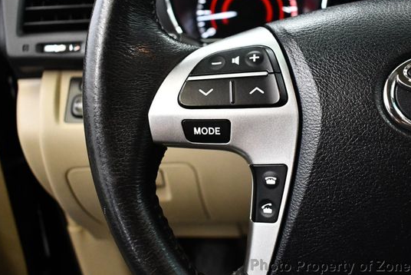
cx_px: 242
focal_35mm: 43
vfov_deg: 31.2
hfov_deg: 45.2
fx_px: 491
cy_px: 116
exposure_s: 1/100
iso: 3200
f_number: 3.5
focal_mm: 18
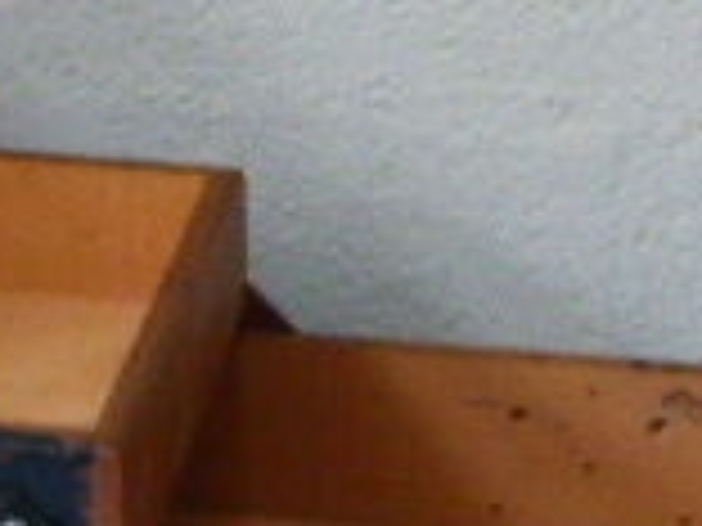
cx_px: 590
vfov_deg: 9.3
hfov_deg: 12.3
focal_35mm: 160
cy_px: 324
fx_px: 3245
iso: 400
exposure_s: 1/15
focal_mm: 6.9
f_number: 3.9
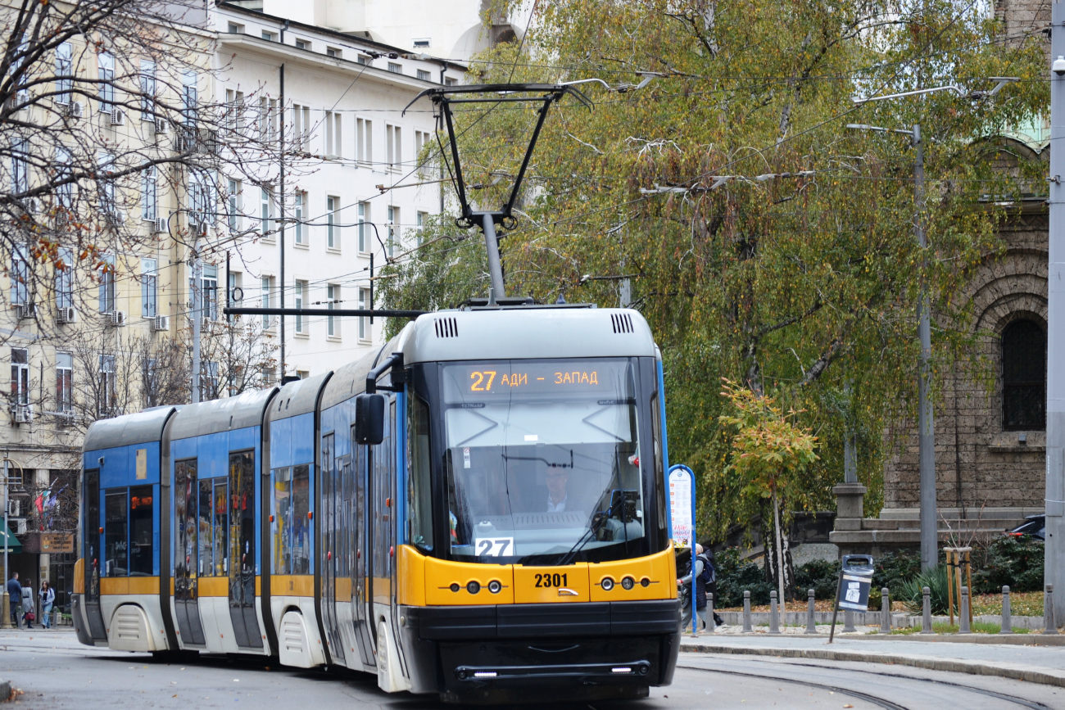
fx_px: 4349
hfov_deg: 14.0
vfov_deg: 9.3
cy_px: 355
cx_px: 532
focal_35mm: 147
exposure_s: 1/125
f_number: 5.6
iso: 125
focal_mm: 98
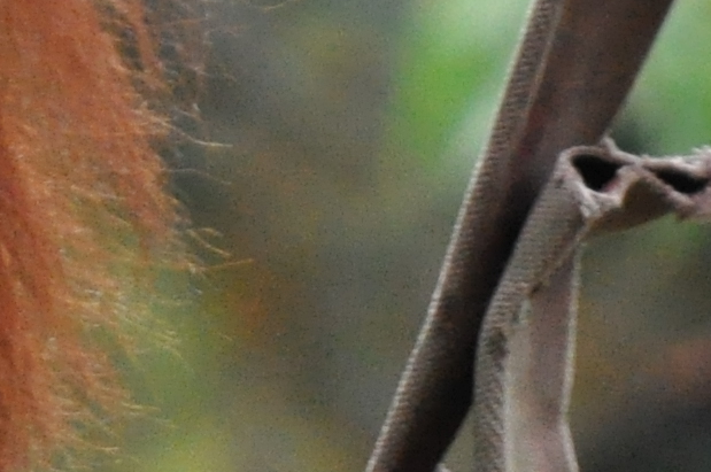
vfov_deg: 0.7
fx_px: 40967
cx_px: -652
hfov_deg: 1.0
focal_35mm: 2077
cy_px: -233
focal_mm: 200
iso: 1600
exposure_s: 1/250
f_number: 5.6
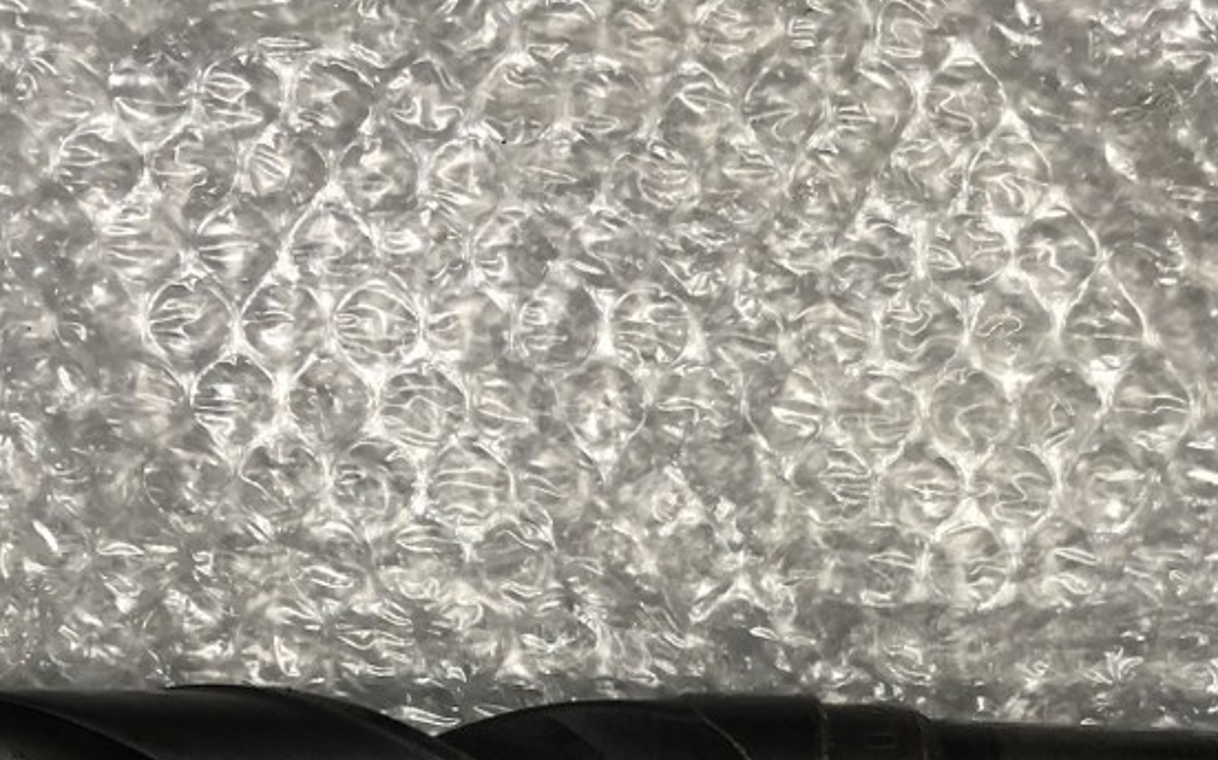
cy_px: 804
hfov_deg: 29.8
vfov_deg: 18.3
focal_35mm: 69
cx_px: 632
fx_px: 2290
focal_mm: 3.99
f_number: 1.8
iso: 32
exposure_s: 1/30
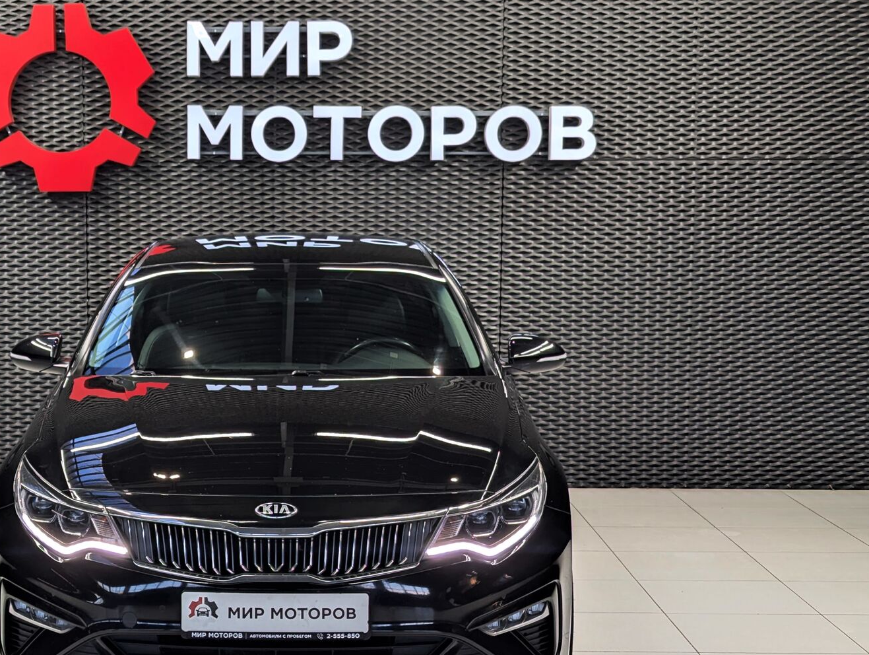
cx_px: 286
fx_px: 1760
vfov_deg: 21.0
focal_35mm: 70
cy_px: 396
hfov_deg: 27.6
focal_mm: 6.81
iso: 42
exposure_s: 1/134
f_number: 1.85
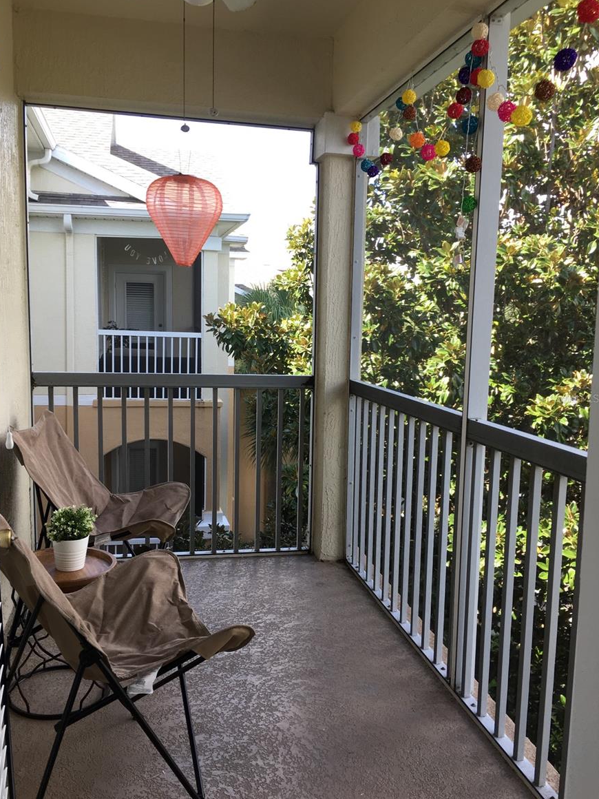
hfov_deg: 46.8
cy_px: 398
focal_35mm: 30
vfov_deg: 60.0
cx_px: 291
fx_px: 692
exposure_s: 1/120
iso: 32
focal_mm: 4.15
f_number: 2.2
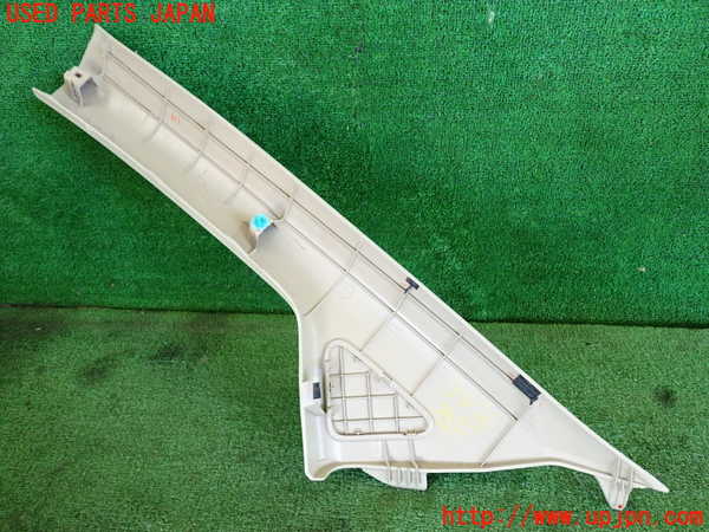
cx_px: 354
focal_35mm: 30
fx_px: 614
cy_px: 266
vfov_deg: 46.8
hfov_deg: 60.0
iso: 400
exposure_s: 1/125
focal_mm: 5.4
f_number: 2.3
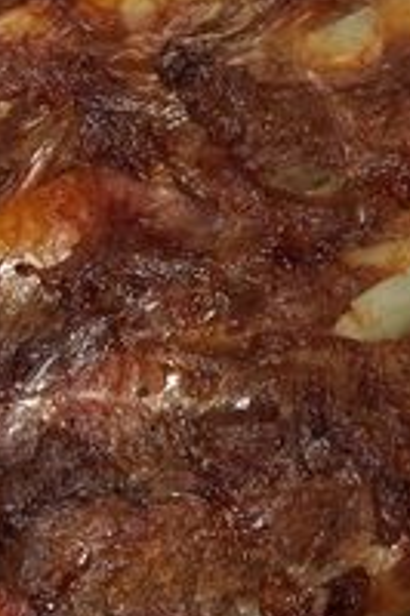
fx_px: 3491
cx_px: 163
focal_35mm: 204
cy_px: 151
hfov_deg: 6.7
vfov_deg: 10.1
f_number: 3.6
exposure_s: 1/40
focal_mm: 8.8
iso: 160
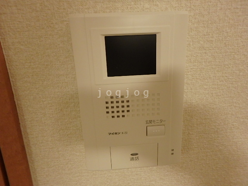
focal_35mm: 21
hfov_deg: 79.0
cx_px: 124
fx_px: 150
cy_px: 93
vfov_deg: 63.4
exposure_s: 1/30
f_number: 3.5
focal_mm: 3.7
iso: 500
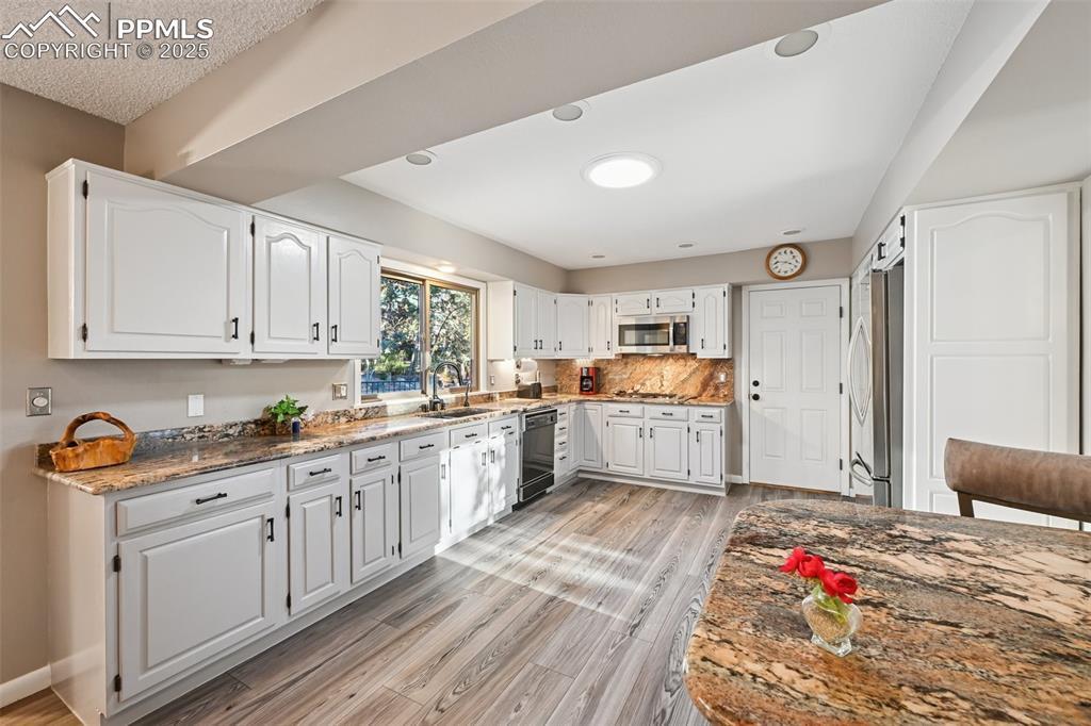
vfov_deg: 77.3
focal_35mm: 15
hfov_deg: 100.4
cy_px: 363
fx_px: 454
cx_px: 546
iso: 800
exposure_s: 1/4
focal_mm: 15
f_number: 11
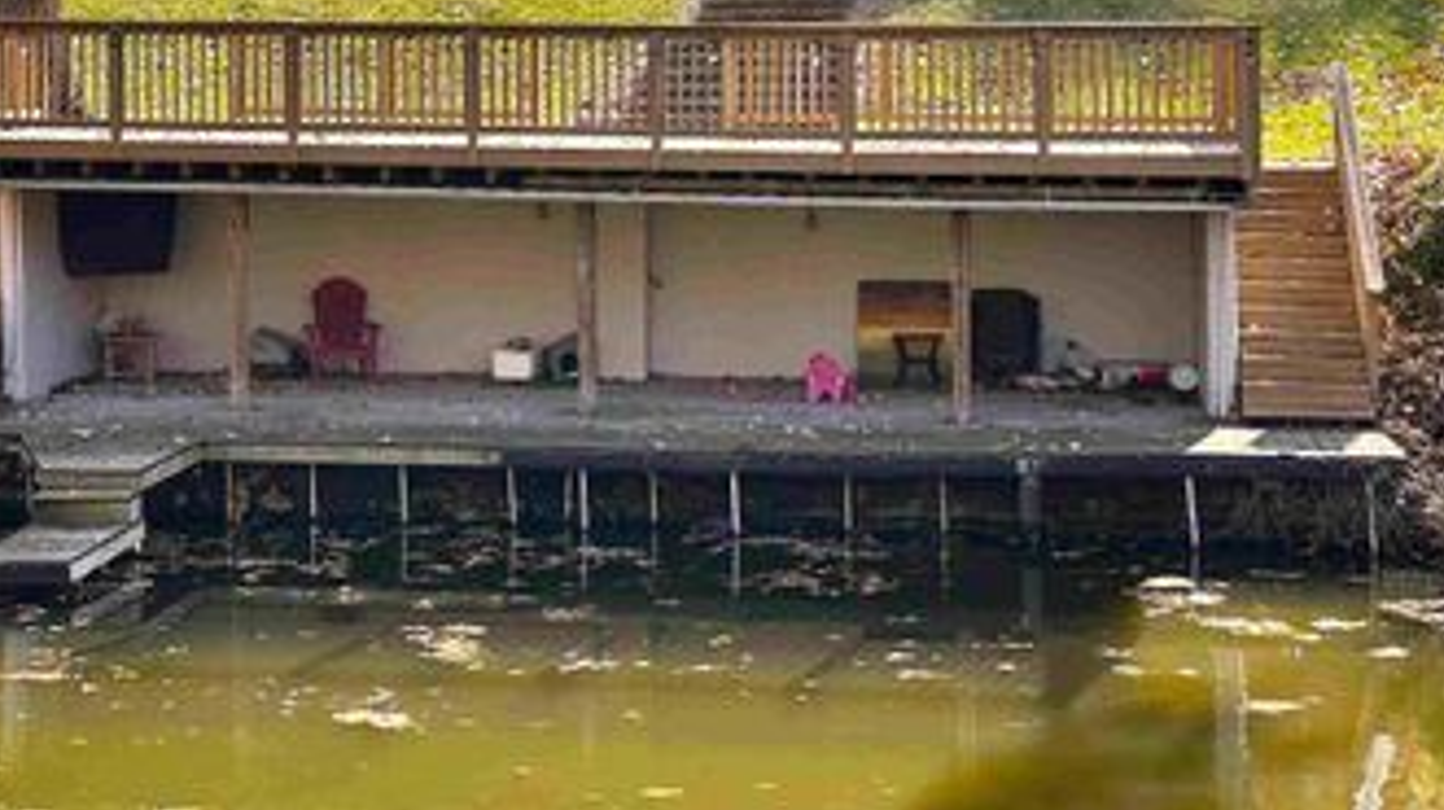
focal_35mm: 76
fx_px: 2908
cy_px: 94
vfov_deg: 15.7
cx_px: 551
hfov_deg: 27.8
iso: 80
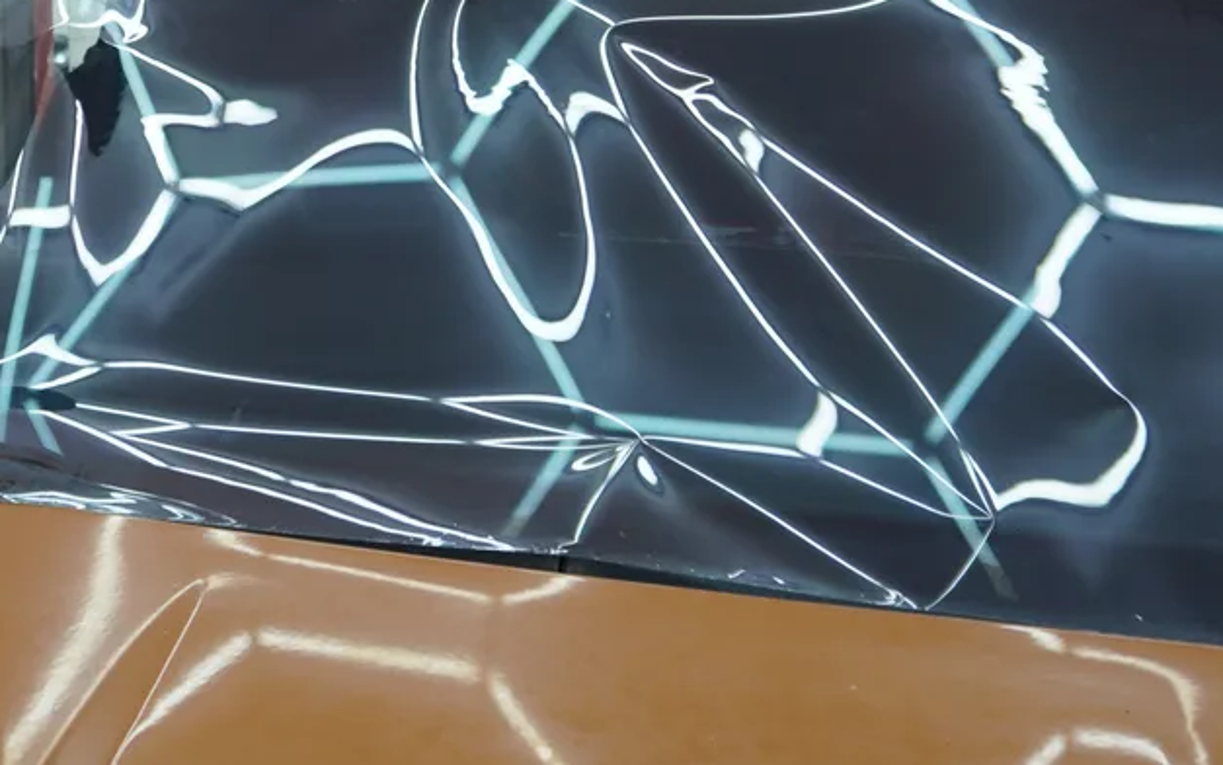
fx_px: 2074
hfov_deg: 31.8
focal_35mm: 62
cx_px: 199
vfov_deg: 19.4
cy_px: -199
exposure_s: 1/160
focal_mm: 17
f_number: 4
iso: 160
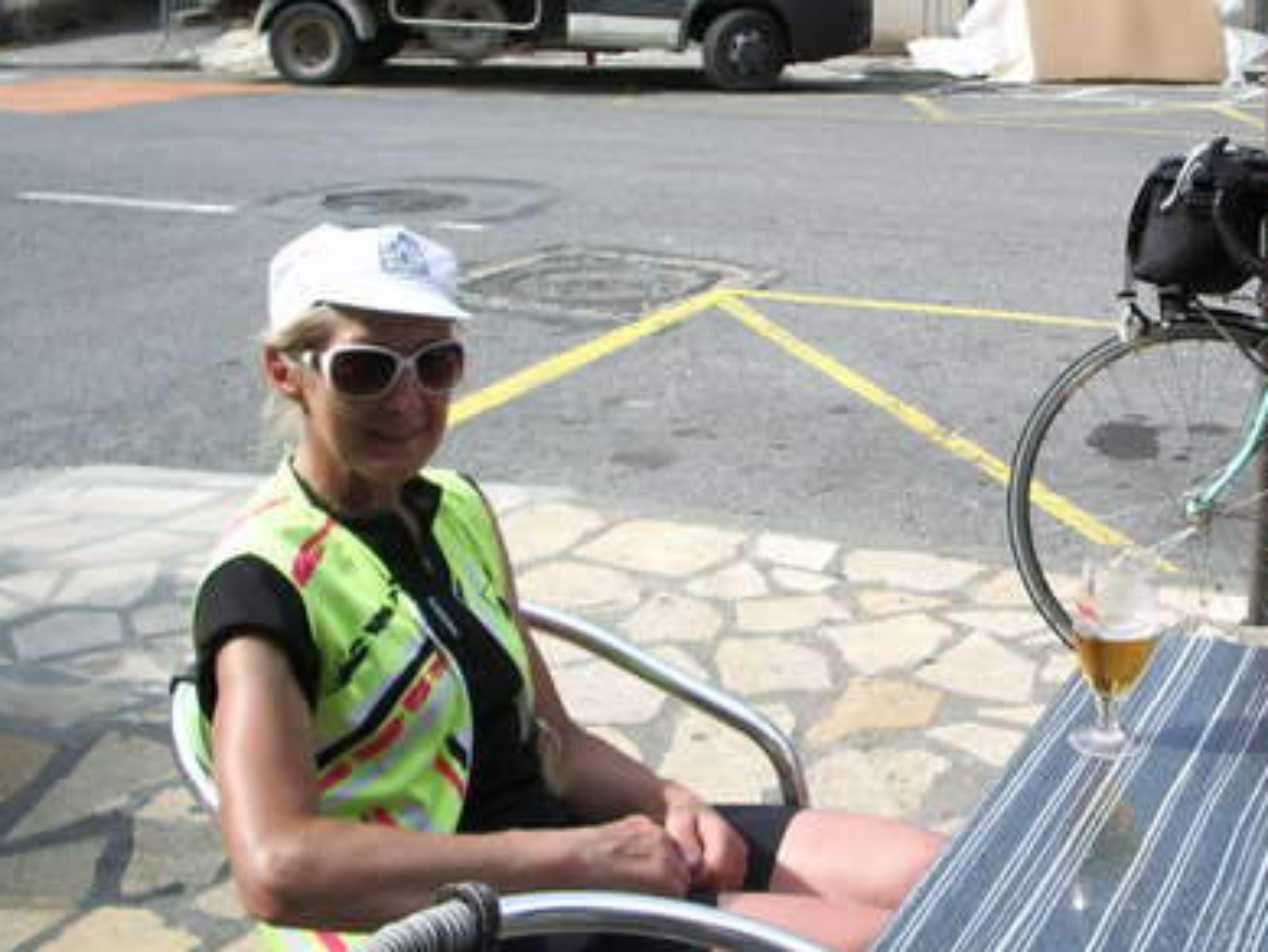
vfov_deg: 26.9
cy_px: 313
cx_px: 939
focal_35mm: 54
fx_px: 1979
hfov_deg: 34.8
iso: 50
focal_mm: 5.8
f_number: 4.3
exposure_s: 1/160
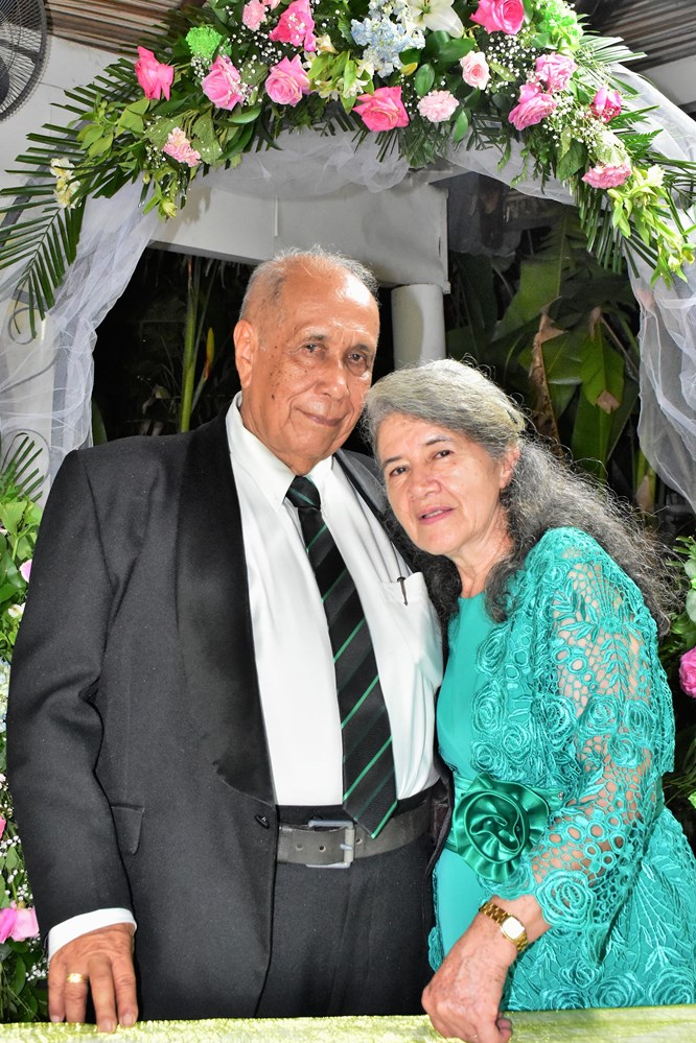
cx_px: 340
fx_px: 1160
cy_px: 519
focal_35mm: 40
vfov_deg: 48.5
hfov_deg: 33.4
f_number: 7.1
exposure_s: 1/40
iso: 3200
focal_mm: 26
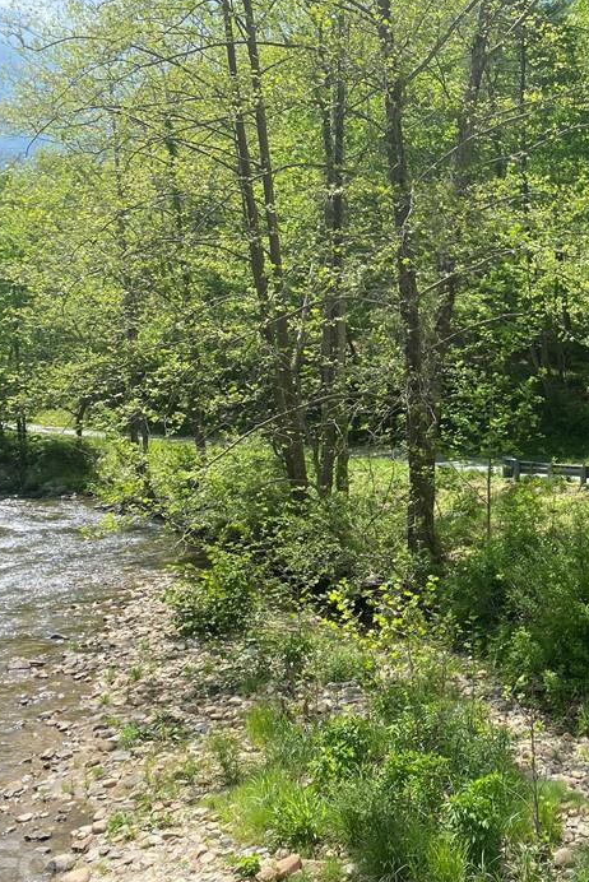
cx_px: 634
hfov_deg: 30.3
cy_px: 435
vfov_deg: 48.4
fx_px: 981
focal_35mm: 40
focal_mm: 4.25
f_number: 1.8
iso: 32
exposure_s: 1/1093
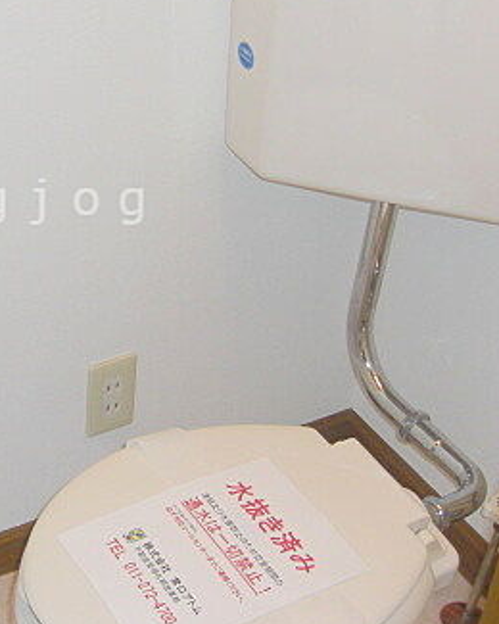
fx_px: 1348
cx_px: 23
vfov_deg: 25.9
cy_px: 202
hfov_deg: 20.4
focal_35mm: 73
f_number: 2.8
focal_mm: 7.9
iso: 200
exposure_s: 1/60
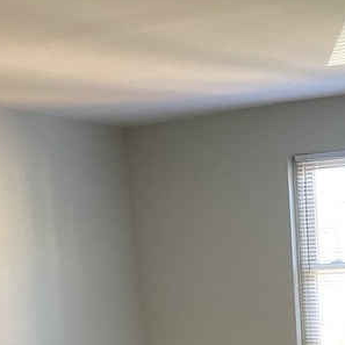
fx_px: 1015
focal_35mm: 90
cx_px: 274
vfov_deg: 17.1
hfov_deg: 19.1
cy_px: 548
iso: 125
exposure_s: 1/60
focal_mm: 3.99
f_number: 1.8
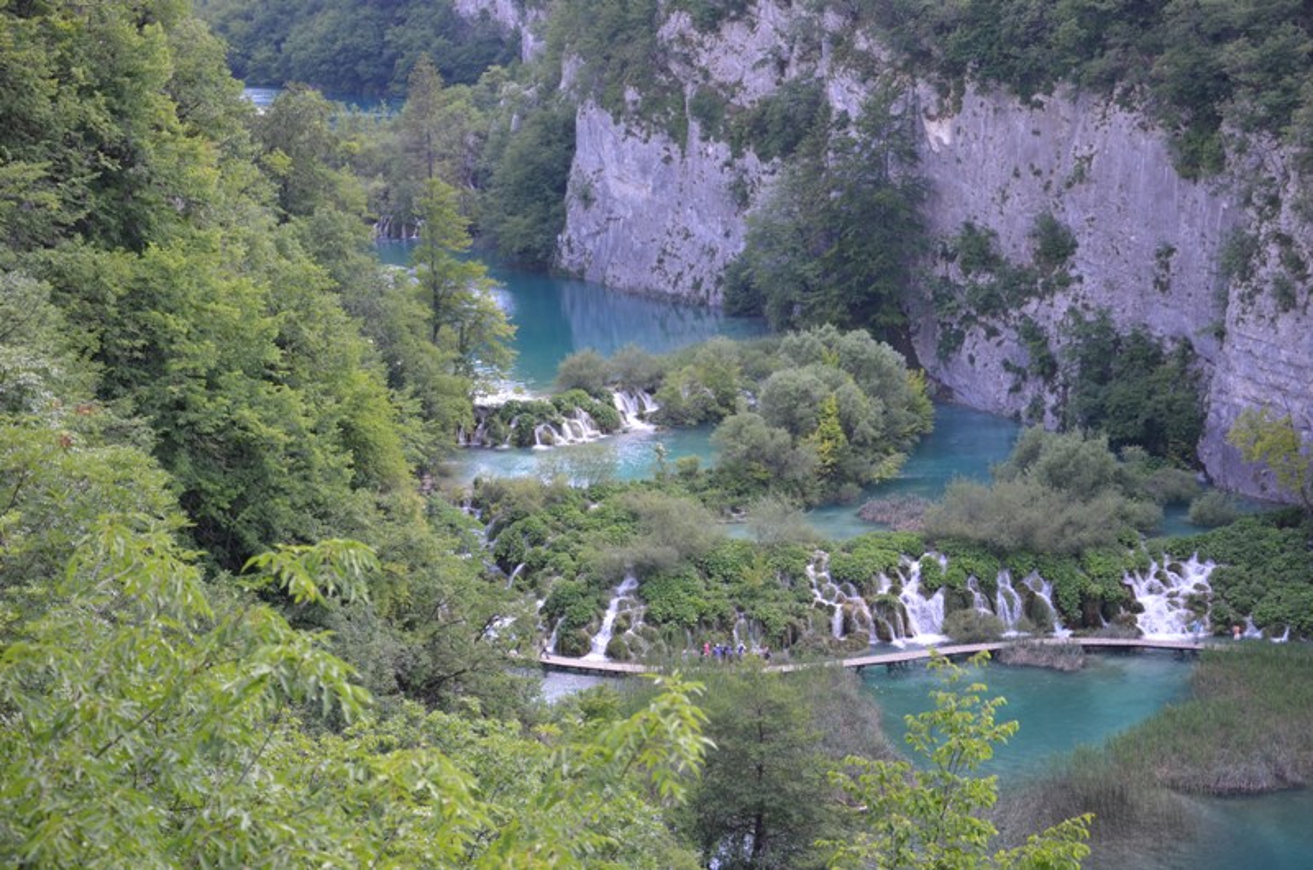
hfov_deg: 28.1
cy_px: 435
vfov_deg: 18.8
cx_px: 656
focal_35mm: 72
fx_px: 2621
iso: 200
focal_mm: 48
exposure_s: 1/125
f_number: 5.6
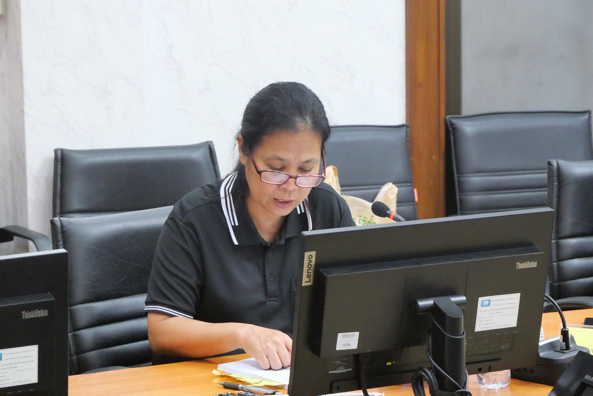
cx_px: 296
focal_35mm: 124
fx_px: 2044
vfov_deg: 11.1
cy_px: 198
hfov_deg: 16.5
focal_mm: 60
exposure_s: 1/40
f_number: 7.1
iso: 6400
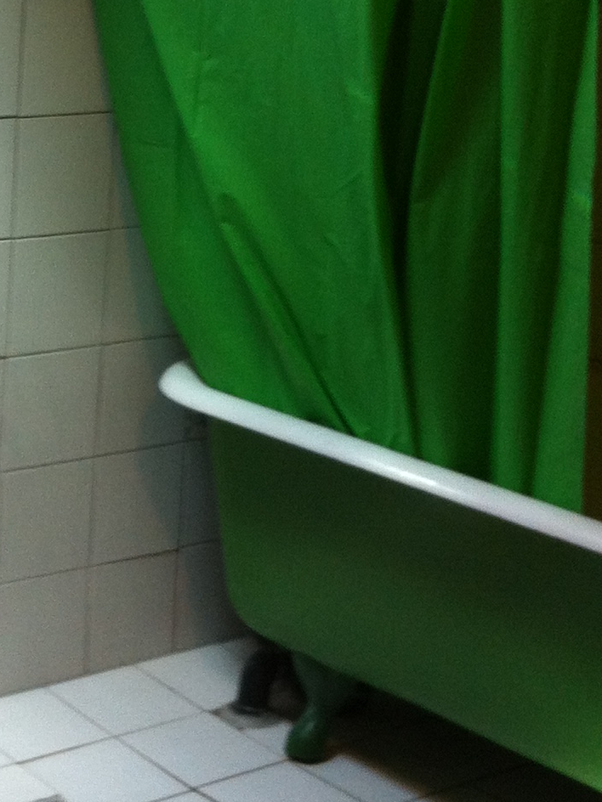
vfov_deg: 20.4
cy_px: 280
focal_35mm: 96
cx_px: -73
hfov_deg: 15.0
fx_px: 2226
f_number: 2.8
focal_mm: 3.85
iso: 125
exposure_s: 1/15
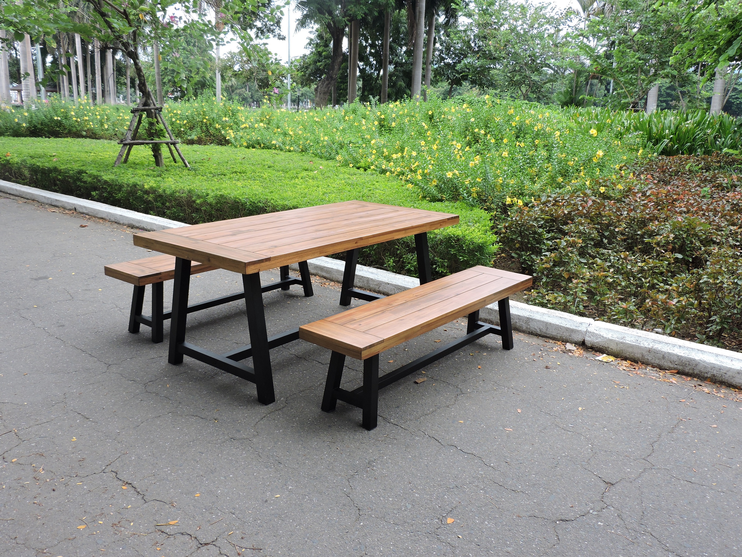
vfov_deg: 46.8
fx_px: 643
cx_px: 371
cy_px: 278
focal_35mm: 30
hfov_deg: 60.0
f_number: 3.1
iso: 100
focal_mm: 5.4
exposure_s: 1/160
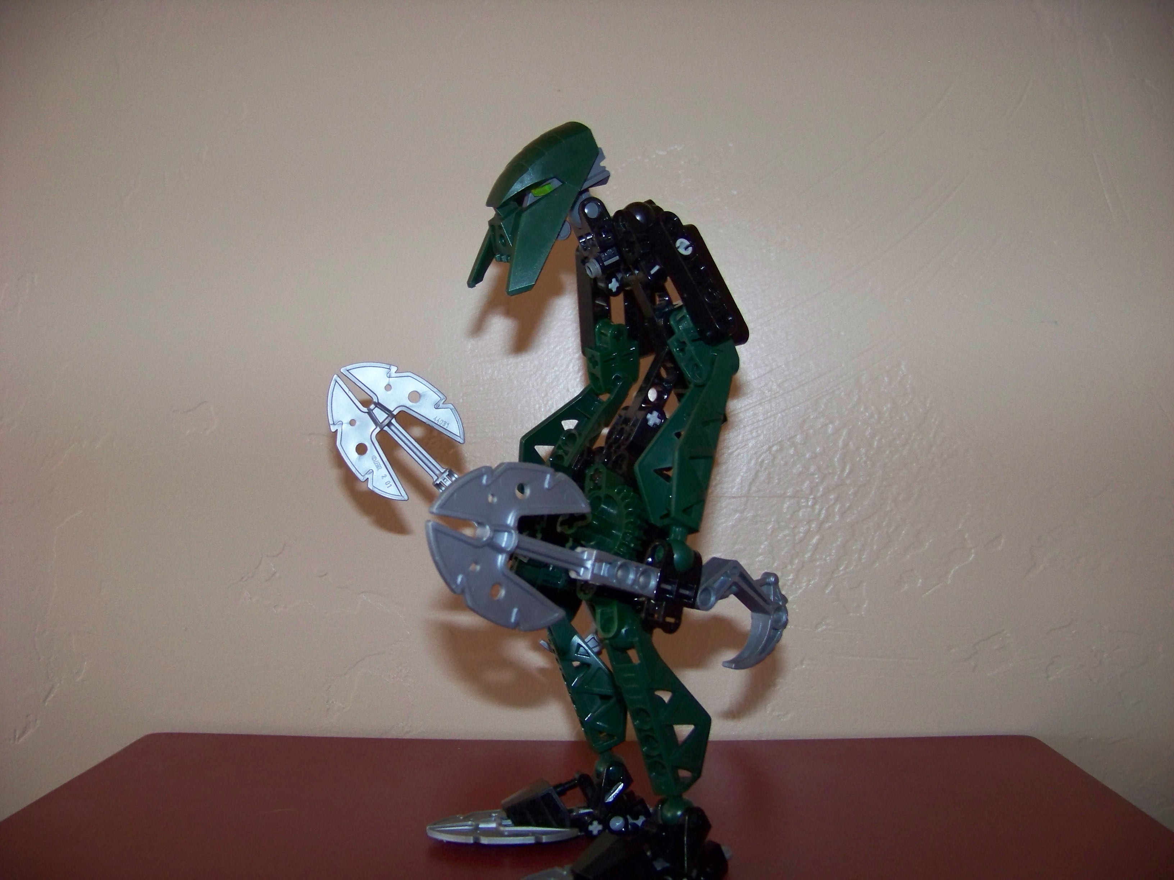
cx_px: 587
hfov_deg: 51.4
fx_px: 1221
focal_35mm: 36
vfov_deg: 39.7
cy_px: 440
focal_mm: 5.85
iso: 200
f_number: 2.8
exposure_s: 1/30
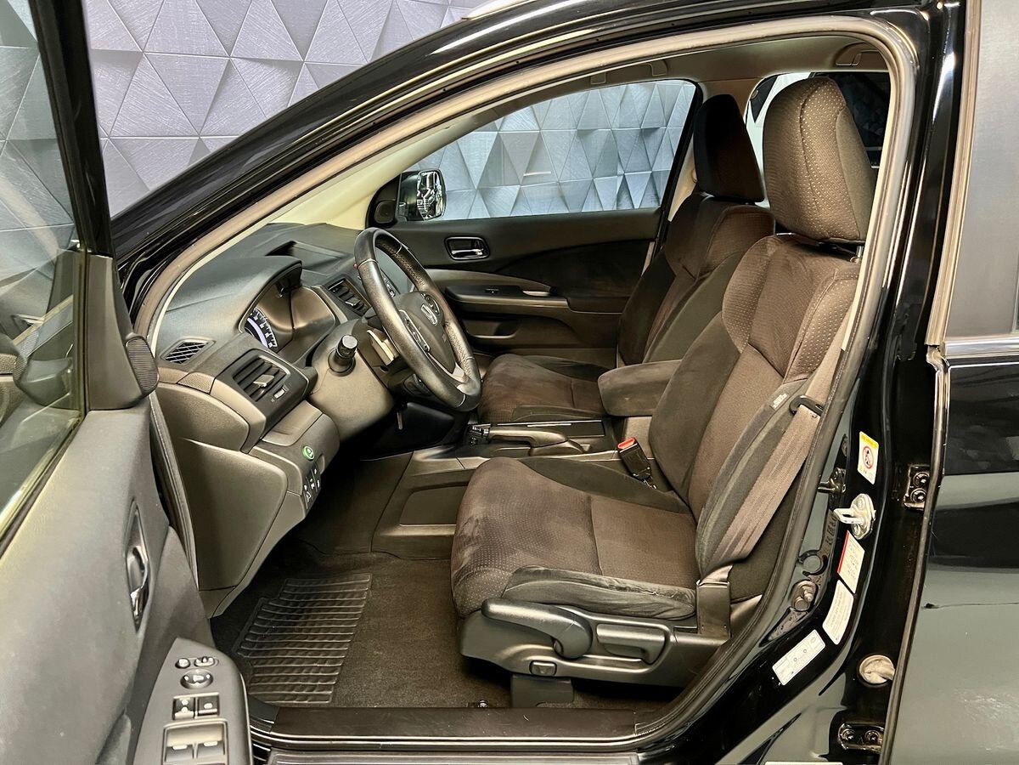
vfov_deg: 53.1
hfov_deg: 67.3
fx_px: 765
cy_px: 382
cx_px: 510
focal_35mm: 26
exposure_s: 1/41
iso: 500
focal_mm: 5.7
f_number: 1.5
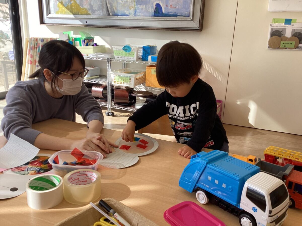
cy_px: 113
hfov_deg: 58.4
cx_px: 151
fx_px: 270
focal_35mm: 31
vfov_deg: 45.4
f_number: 2.4
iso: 25
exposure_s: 1/163
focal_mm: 3.3
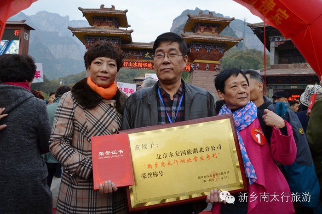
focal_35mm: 27
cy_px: 107
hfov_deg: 67.5
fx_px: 241
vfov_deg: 47.8
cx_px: 161
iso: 200
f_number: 5.6
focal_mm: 18
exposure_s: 1/125
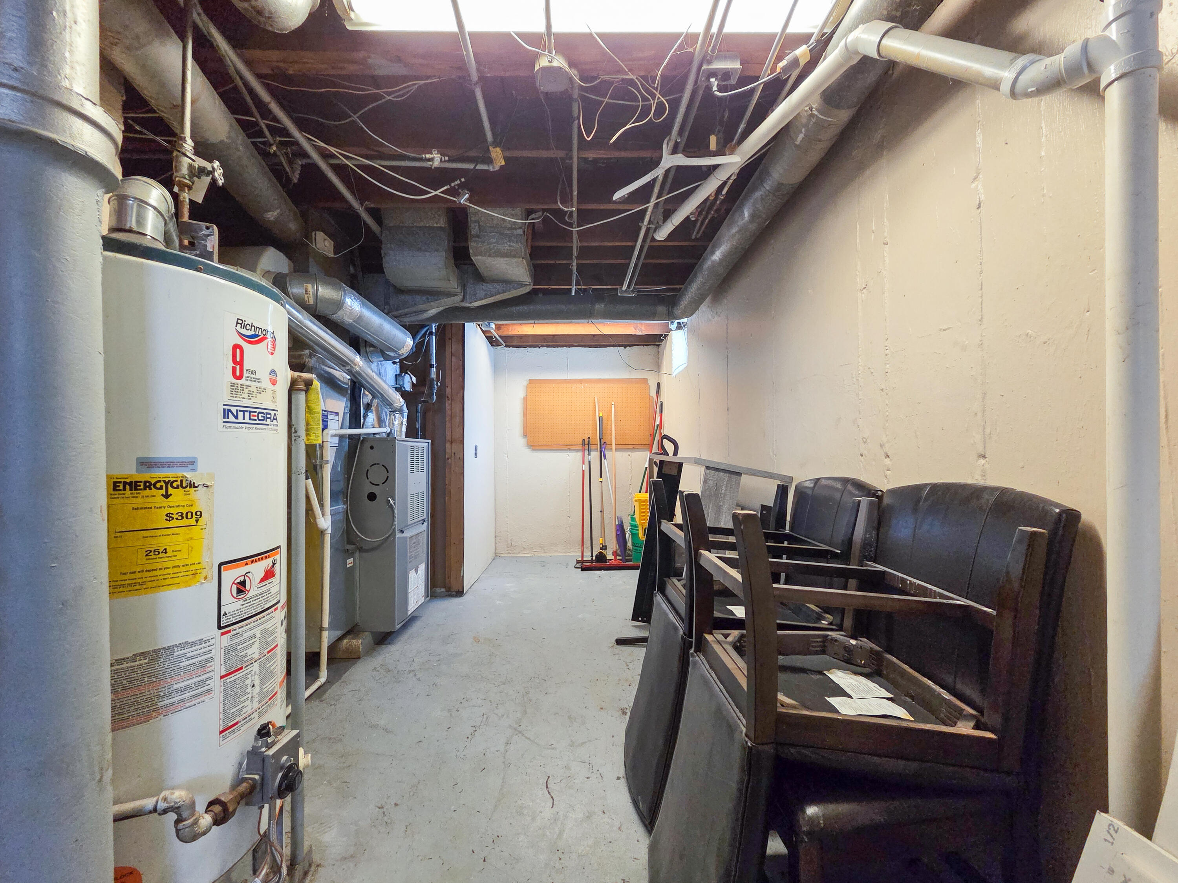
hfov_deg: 106.2
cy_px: 442
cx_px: 589
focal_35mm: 13
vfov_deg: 89.9
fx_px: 442
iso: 640
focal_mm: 2.2
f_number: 2.2
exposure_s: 1/60
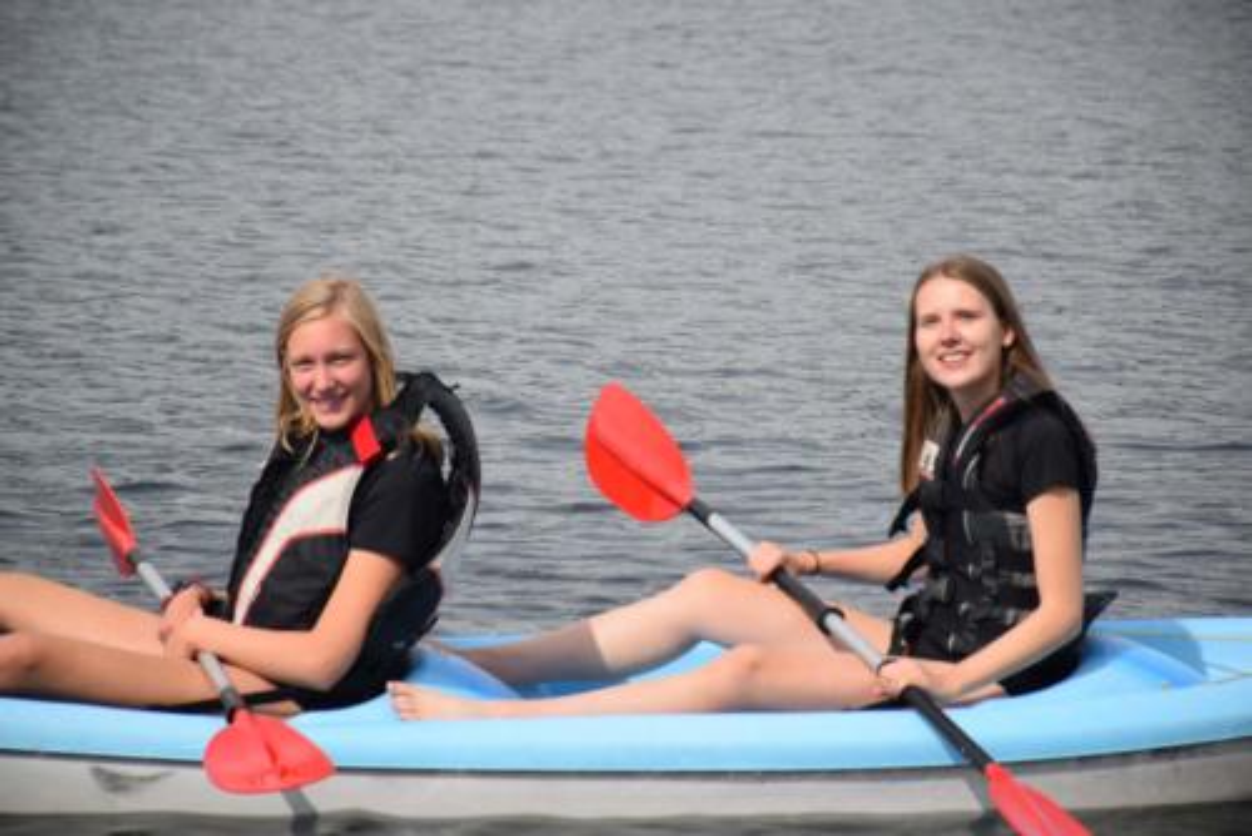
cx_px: 626
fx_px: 7307
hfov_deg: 9.8
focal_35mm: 210
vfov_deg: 6.6
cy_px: 418
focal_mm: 140
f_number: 7.1
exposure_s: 1/1600
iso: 400
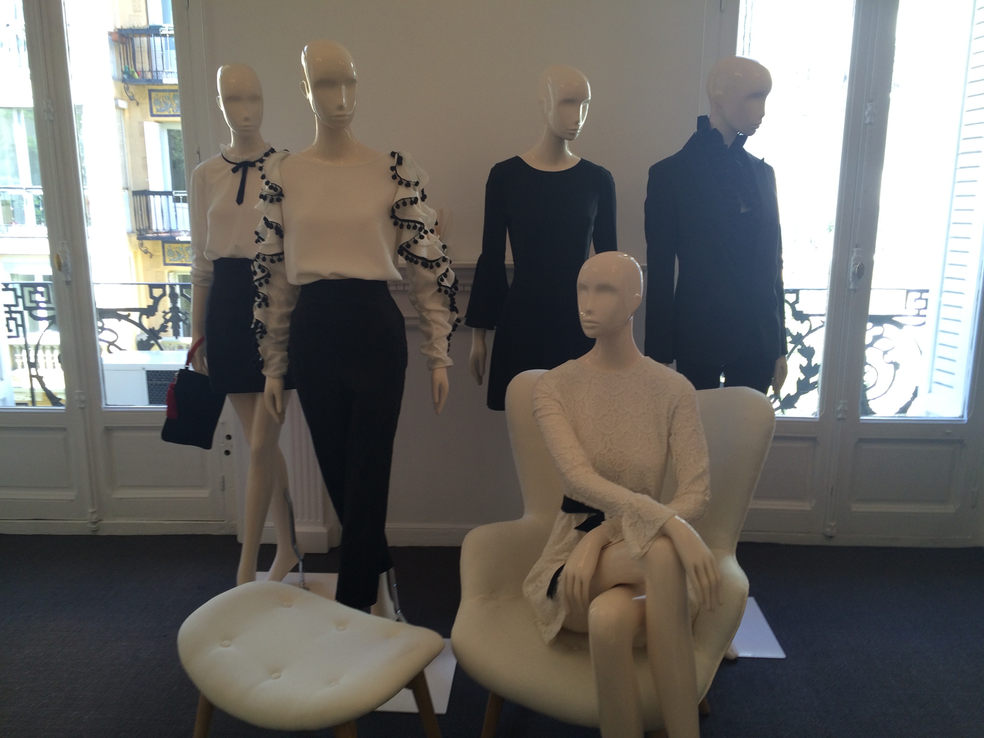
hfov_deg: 61.7
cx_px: 492
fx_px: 824
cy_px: 369
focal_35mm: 29
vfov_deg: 48.2
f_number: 2.2
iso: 40
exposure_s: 1/50
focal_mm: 4.15
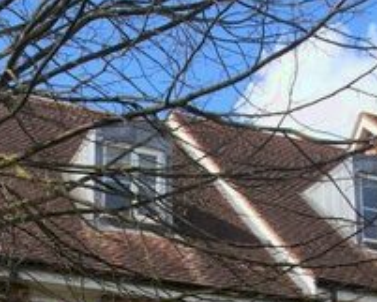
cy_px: 378
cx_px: 158
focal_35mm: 74
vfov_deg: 19.4
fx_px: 822
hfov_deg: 25.8
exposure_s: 1/125
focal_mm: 15
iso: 100
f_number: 10
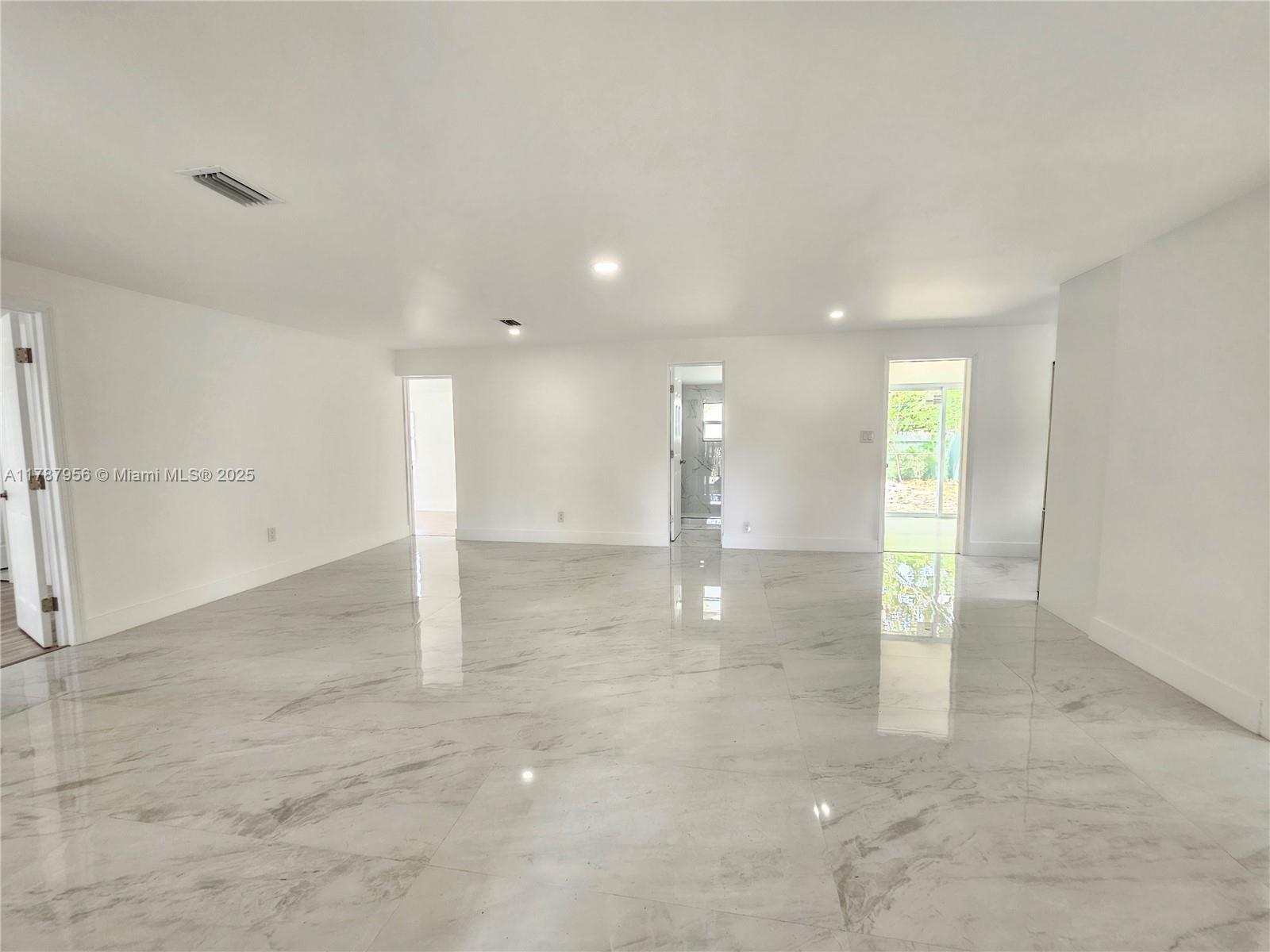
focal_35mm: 13
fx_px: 477
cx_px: 635
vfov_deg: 89.9
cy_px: 476
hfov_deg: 106.2
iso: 160
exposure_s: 1/60
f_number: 2.2
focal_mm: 2.2
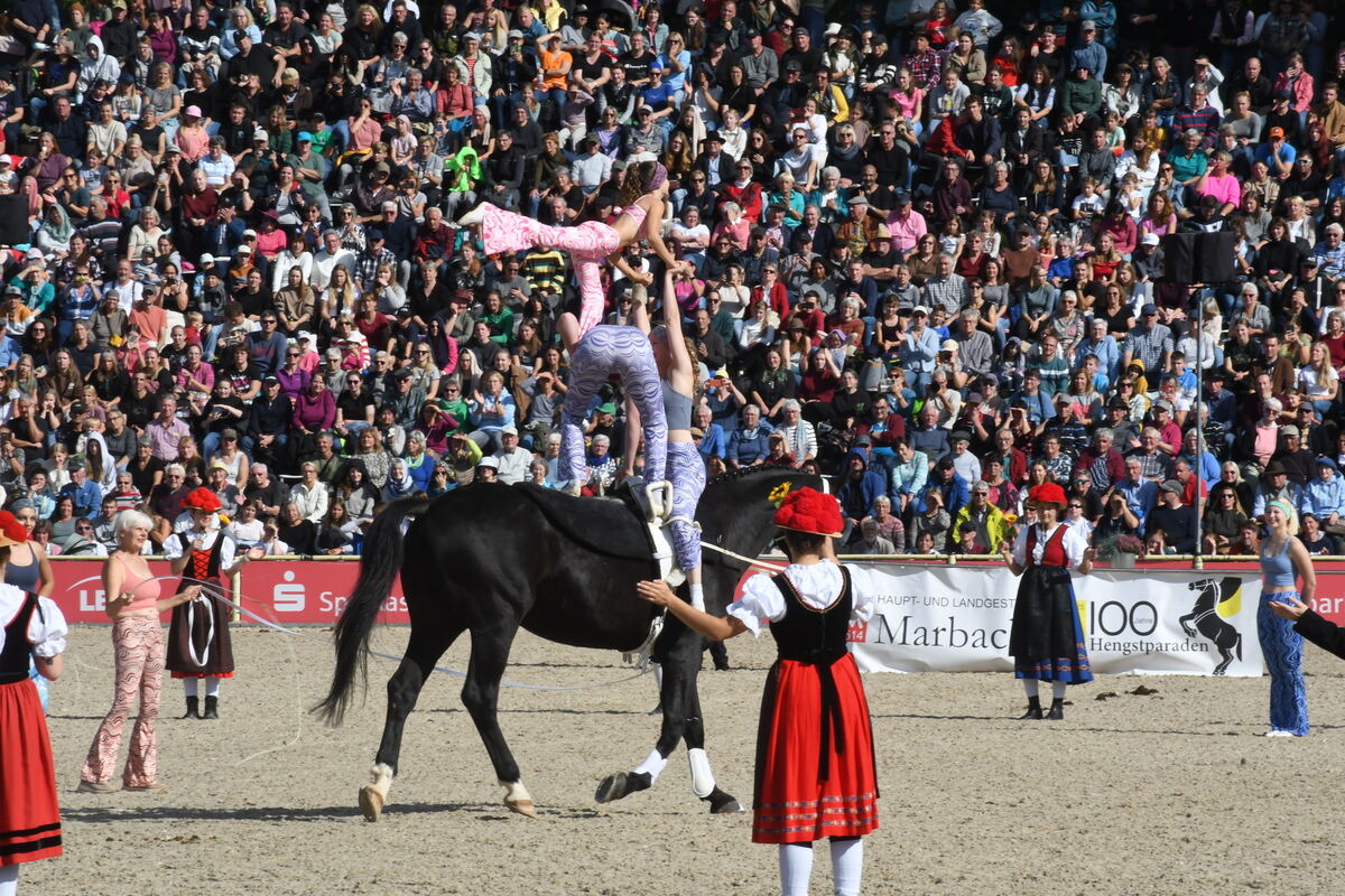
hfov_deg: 8.3
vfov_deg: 5.6
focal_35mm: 248
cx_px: 672
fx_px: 9246
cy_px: 448
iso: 500
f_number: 25
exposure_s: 1/250
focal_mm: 165
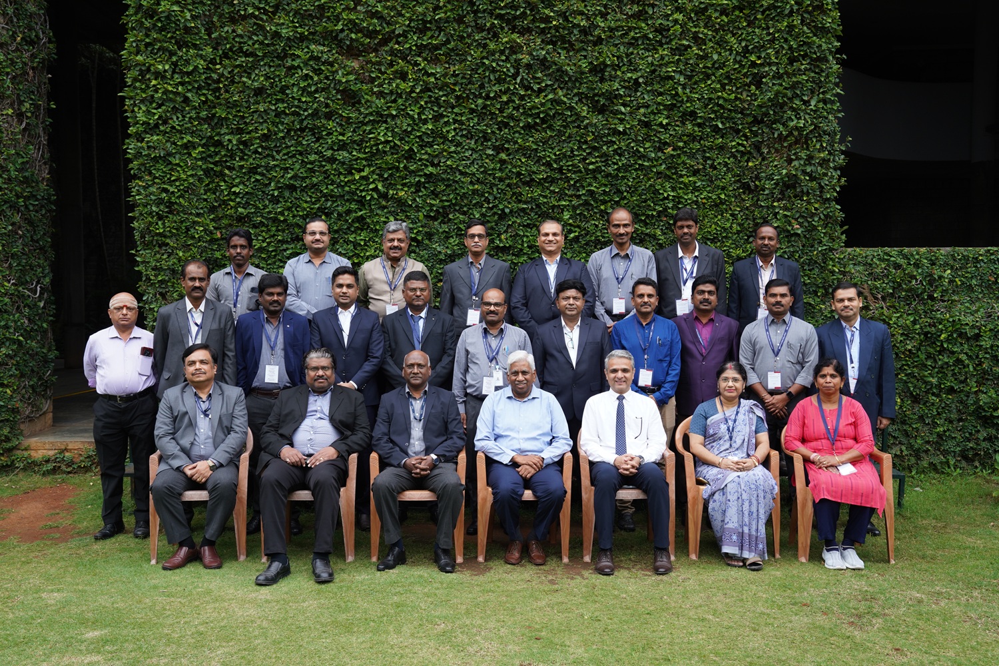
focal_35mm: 31
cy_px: 333
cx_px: 500
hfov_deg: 60.3
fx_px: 860
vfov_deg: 42.3
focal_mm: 31
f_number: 5.6
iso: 320
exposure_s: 1/200
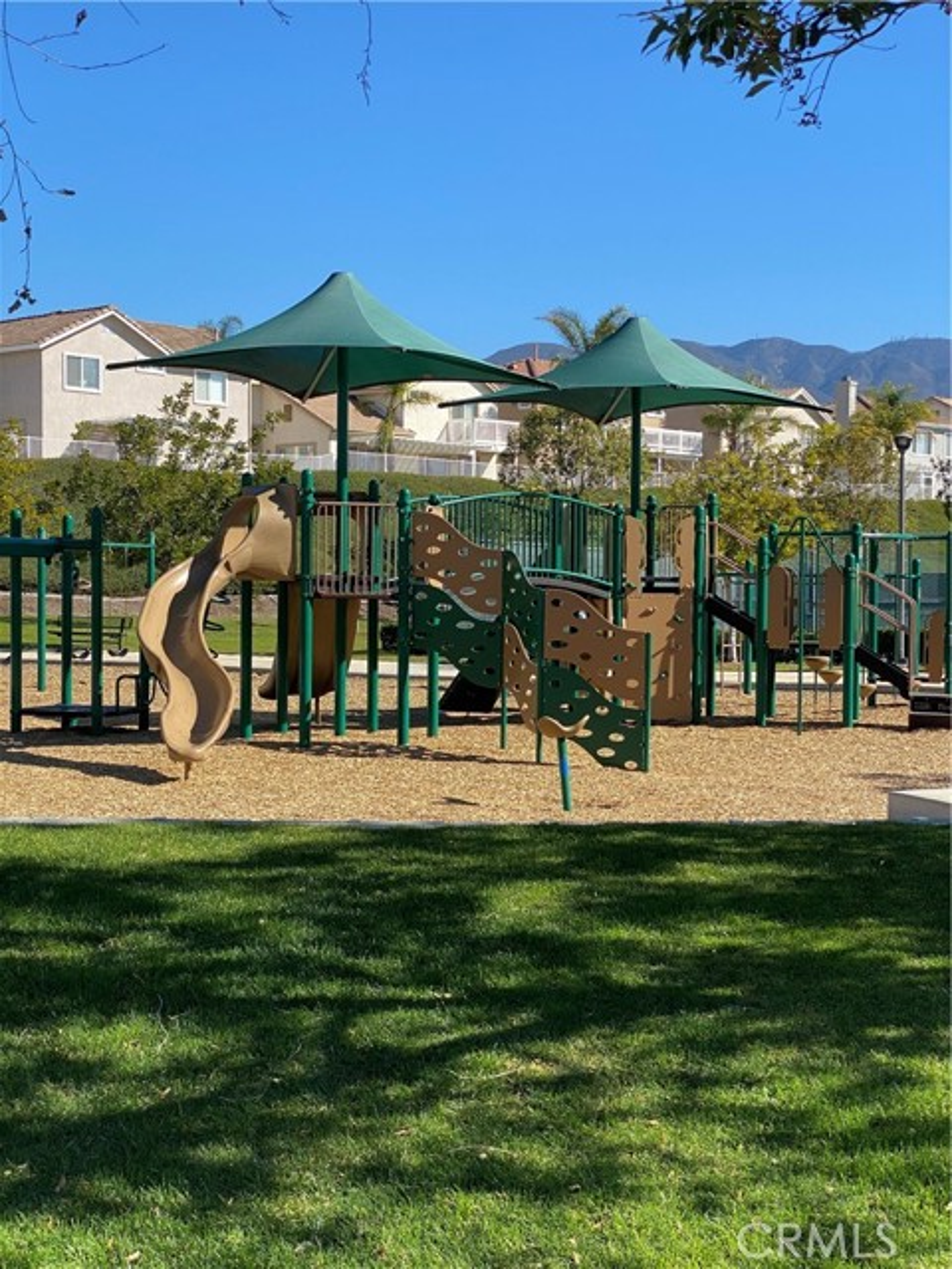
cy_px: 634
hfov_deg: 28.0
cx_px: 476
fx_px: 1907
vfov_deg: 36.8
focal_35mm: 52
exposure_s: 1/1020
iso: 20
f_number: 2
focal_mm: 6
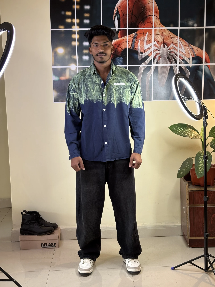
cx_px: 108
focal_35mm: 52
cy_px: 144
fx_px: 431
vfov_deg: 36.8
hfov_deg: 28.0
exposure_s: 1/50
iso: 125
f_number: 1.6
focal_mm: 5.96
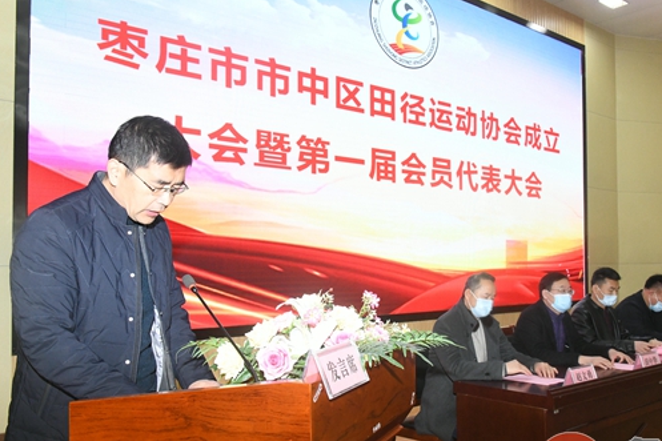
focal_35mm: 35
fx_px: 643
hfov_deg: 54.3
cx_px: 372
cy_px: 250
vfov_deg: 37.8
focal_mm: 29
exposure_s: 1/200
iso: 6400
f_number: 8
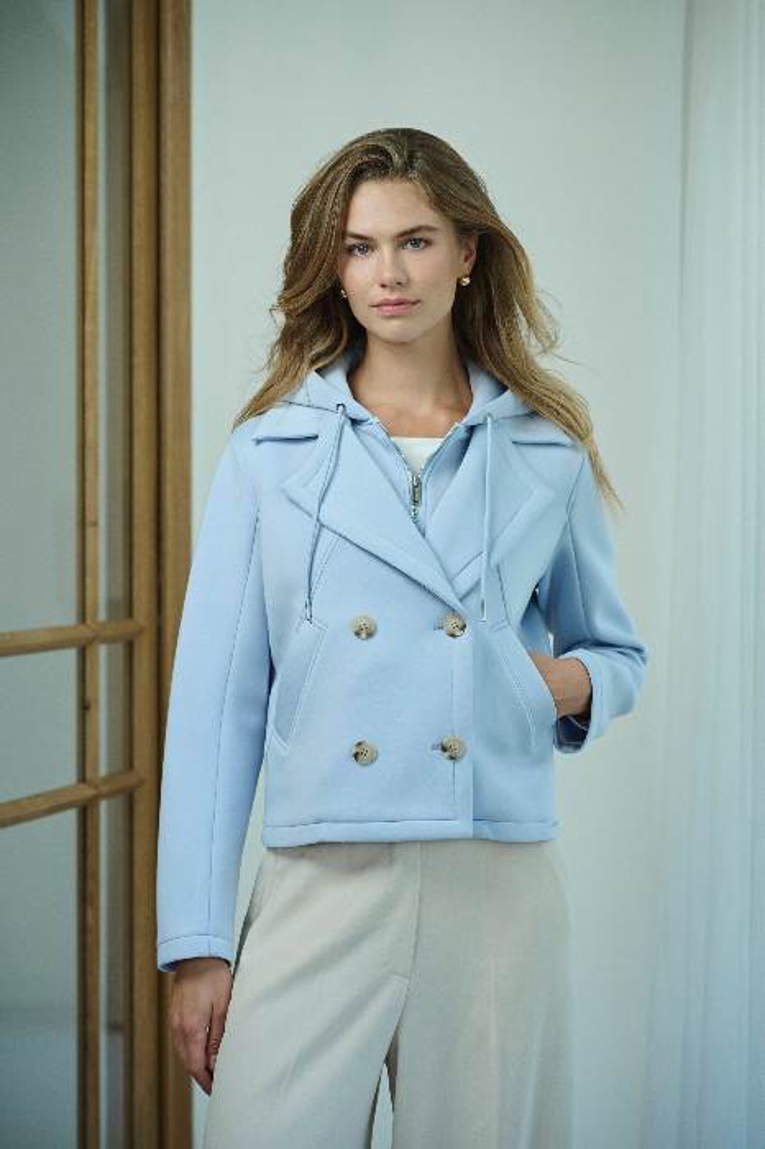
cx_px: 382
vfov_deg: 23.4
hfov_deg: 15.7
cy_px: 574
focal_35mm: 87
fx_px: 2776
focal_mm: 87
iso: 400
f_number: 4
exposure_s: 1/200
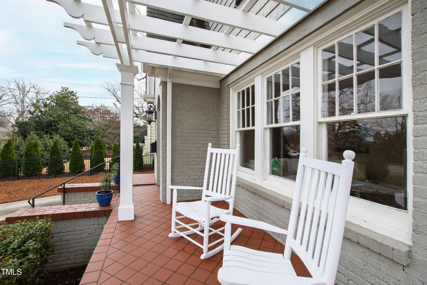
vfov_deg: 77.3
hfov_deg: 100.4
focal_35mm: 15
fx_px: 178
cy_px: 142
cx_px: 214
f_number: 8
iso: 100
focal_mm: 10
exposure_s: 1/60
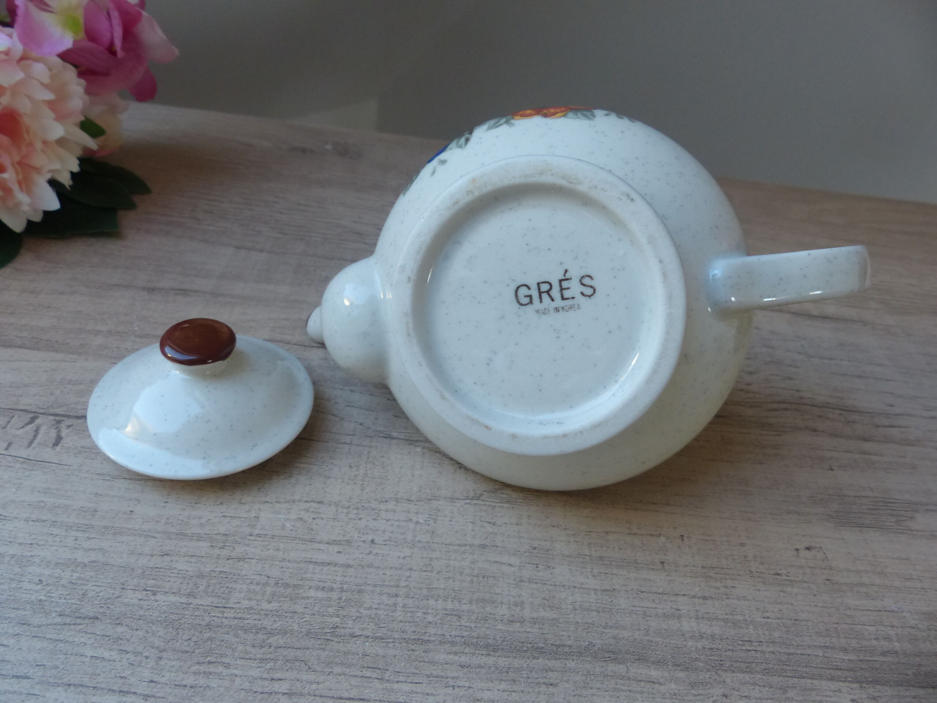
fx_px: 704
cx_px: 468
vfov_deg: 53.1
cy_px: 352
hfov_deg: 67.3
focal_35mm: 26
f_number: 2.8
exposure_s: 1/60
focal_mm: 4.5
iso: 200
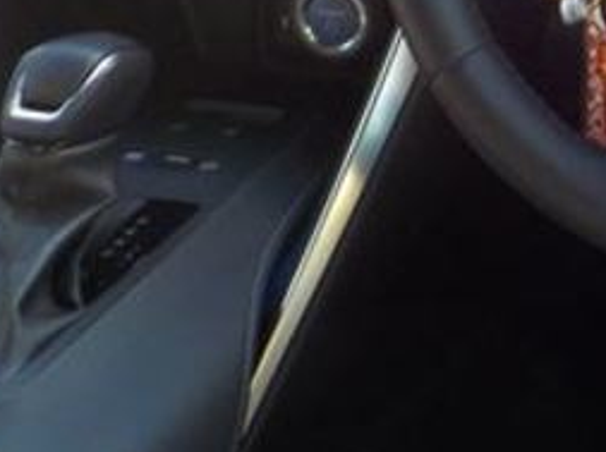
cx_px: 673
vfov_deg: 14.6
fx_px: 1661
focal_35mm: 95
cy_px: -196
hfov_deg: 19.7
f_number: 3.3
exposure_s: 1/40
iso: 125
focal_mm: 4.1
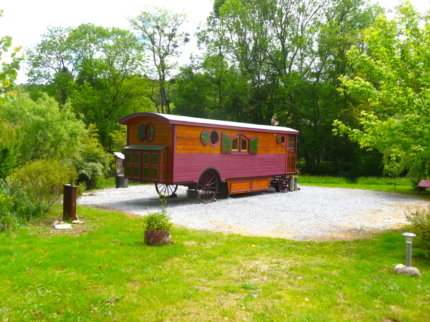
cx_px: 215
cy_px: 161
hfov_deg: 56.8
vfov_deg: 44.2
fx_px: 398
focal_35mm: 32
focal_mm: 5.3
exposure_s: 1/500
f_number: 3.5
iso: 100
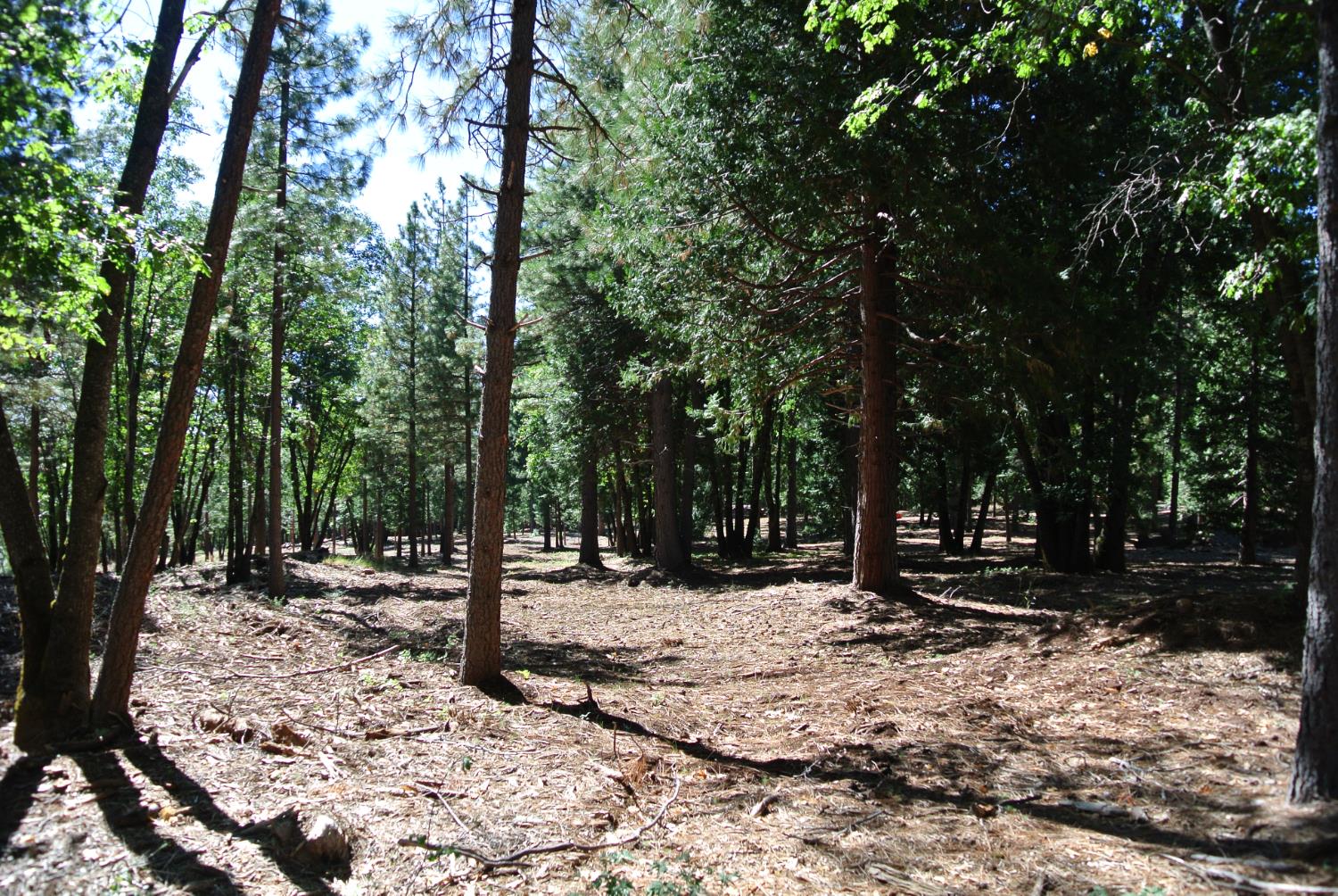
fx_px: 1005
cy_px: 448
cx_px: 669
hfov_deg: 67.3
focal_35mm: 27
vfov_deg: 48.0
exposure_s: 1/200
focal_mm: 10
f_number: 4
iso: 100
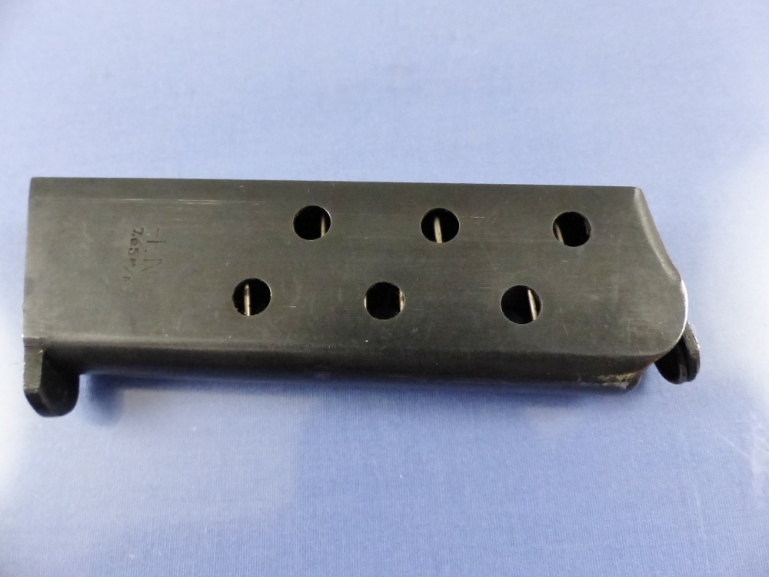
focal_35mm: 25
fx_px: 555
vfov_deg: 54.9
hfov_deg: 69.4
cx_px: 384
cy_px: 288
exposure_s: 1/250
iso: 1000
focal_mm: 4.5
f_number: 2.8
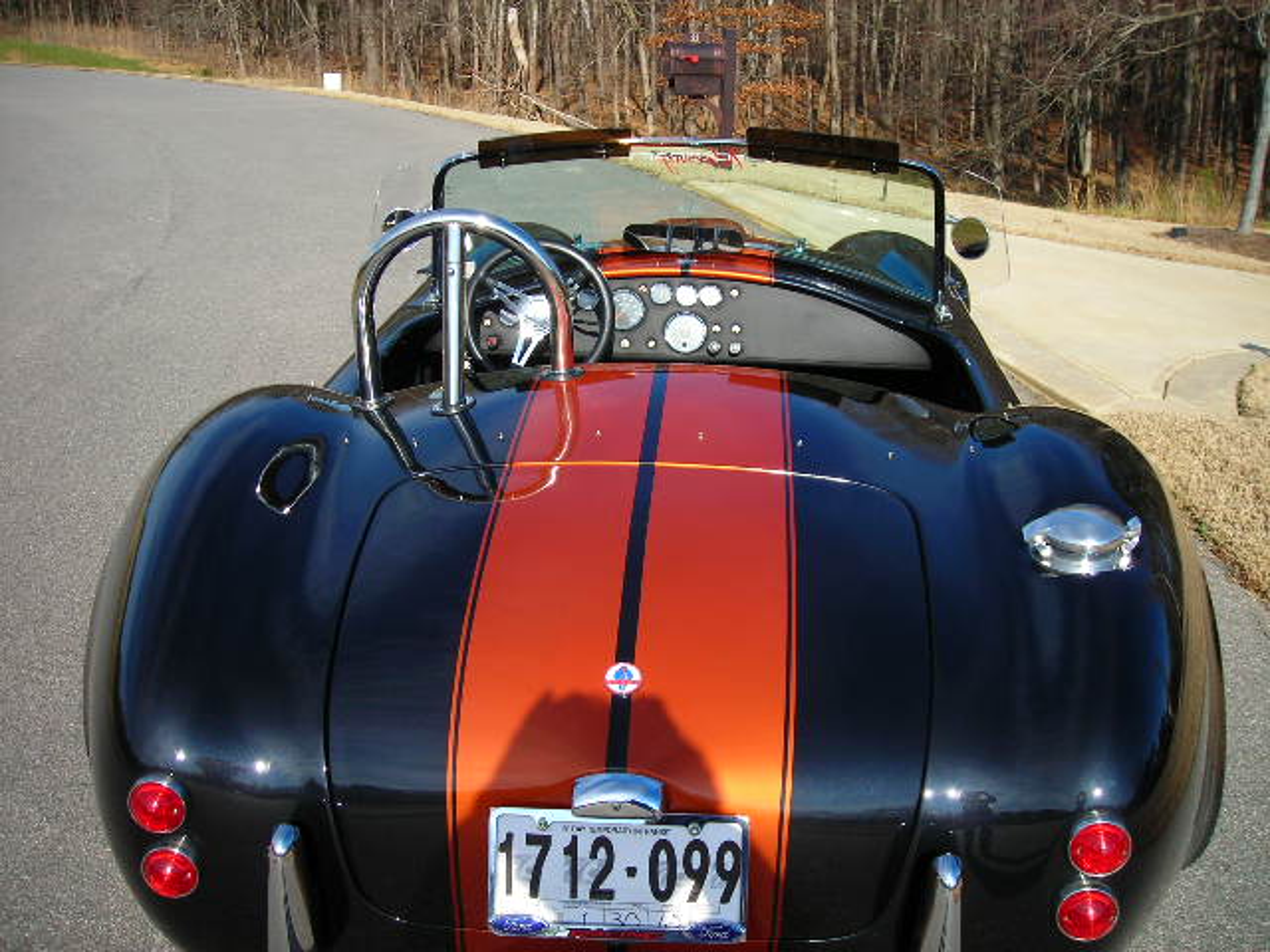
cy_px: 476
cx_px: 635
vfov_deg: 37.7
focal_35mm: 38
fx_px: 1394
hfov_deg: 49.0
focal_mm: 6.3
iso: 50
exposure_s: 1/155
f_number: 6.4
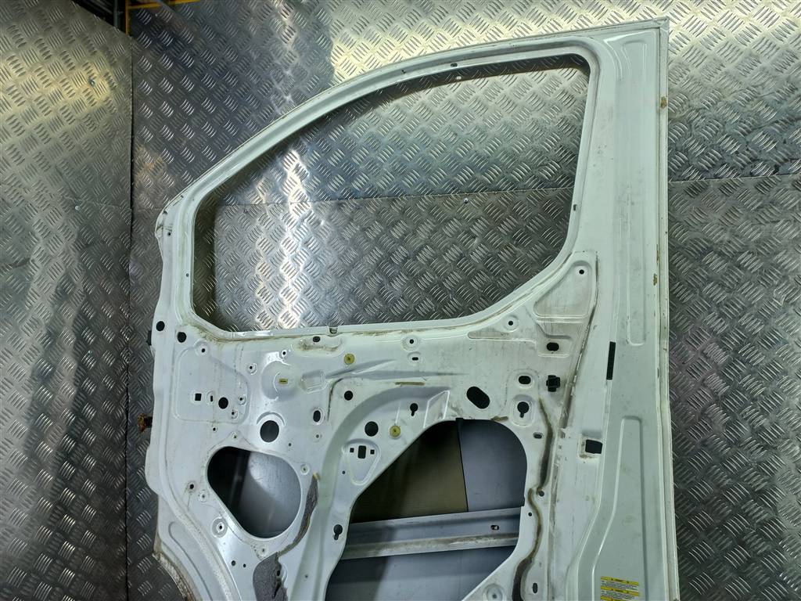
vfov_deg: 54.9
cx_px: 400
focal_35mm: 25
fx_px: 578
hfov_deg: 69.4
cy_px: 300
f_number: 1.8
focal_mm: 4.6
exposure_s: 1/50
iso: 25
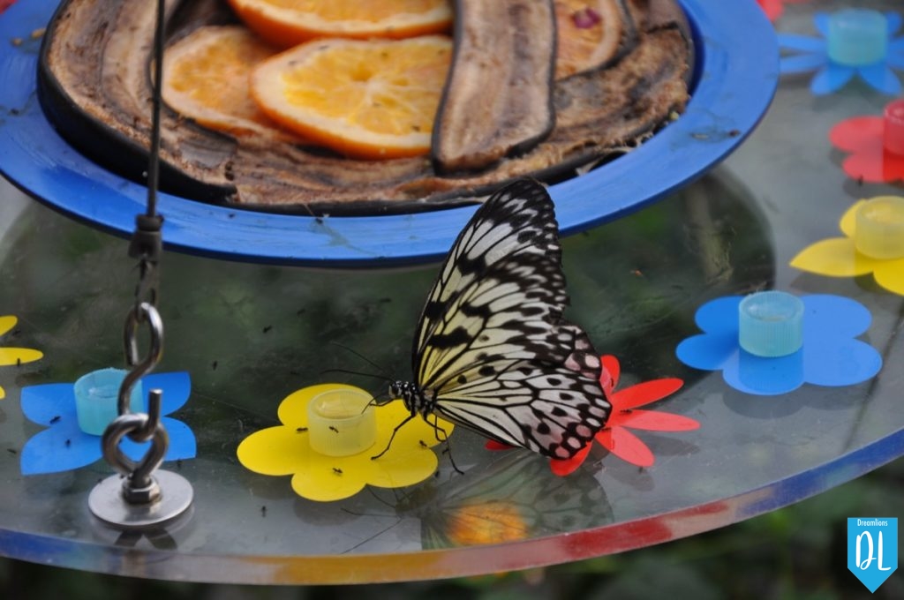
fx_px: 3950
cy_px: 300
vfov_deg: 8.7
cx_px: 452
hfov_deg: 13.1
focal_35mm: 158
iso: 320
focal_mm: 105
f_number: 5.6
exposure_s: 1/500
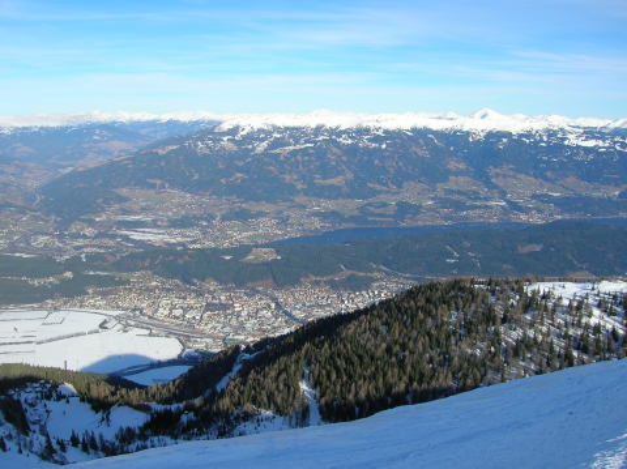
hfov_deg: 54.0
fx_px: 615
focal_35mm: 34
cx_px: 314
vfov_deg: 41.7
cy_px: 234
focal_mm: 5.7
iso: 50
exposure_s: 1/397
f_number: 4.9
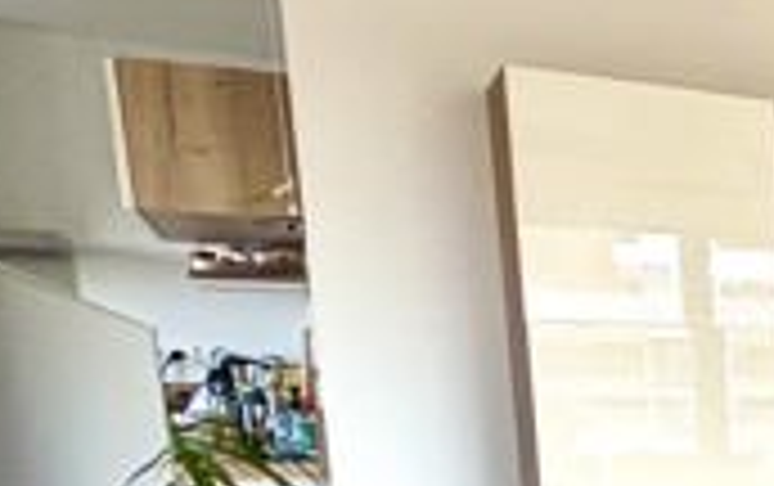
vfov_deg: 18.0
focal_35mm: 69
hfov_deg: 17.1
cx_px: 1692
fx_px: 1457
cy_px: 580
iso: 64
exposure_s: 1/121
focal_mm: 2.22
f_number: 2.2
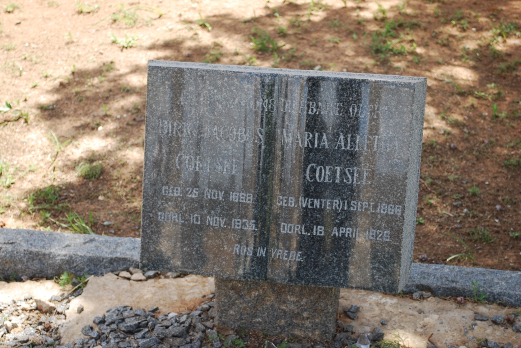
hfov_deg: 29.8
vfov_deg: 20.2
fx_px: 978
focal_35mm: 68
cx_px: 260
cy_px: 174
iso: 125
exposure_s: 1/125
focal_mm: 45
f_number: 5.6
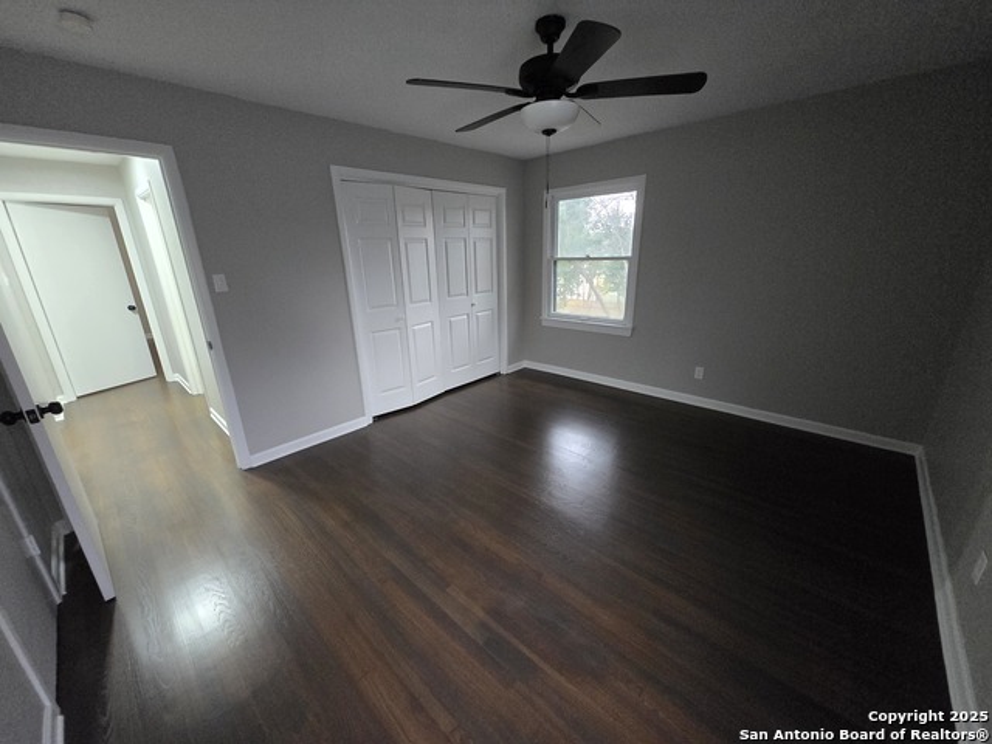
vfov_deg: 89.9
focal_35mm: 13
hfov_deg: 106.2
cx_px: 496
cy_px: 372
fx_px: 373
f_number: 2.2
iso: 1000
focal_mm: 1.7
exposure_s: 1/60
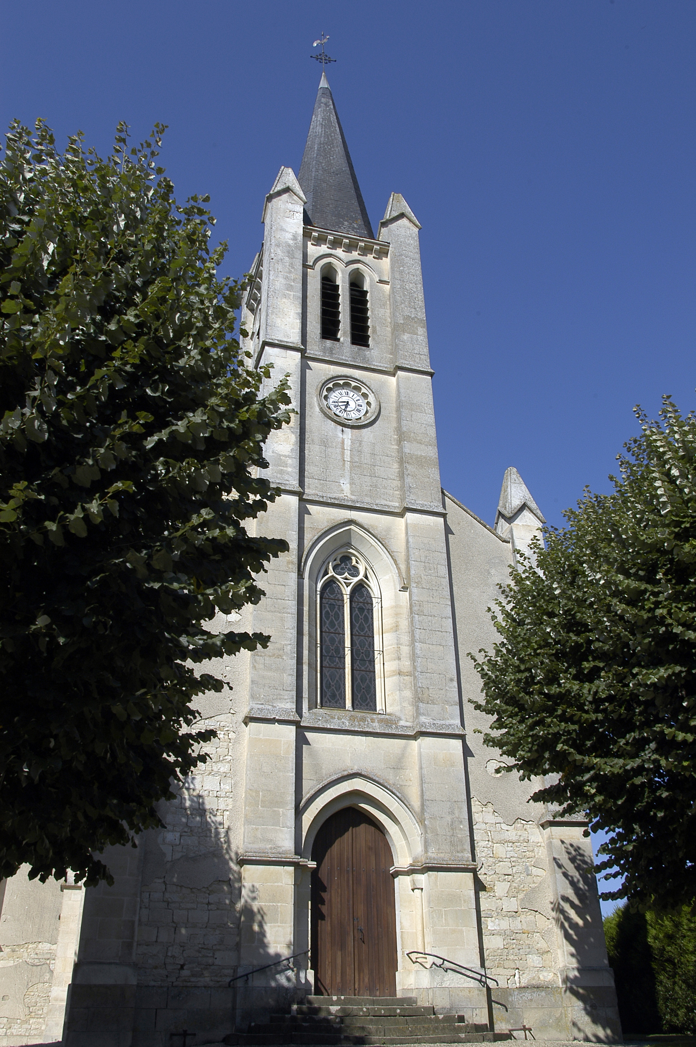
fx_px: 872
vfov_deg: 62.0
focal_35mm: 30
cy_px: 524
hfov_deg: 43.5
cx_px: 348
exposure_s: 1/250
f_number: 11
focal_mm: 20
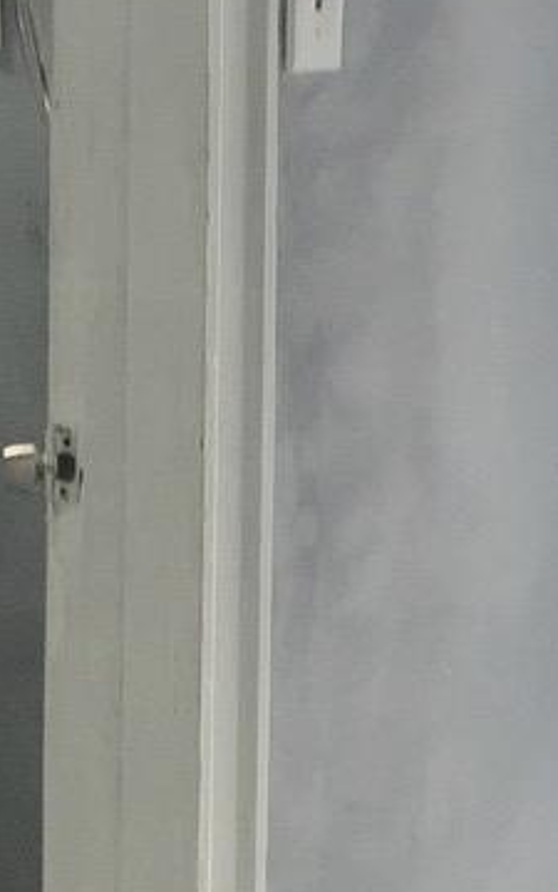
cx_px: 709
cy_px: 325
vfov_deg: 15.9
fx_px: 3187
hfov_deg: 9.8
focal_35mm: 131
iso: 40
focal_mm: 4.15
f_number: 2.2
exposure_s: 1/60
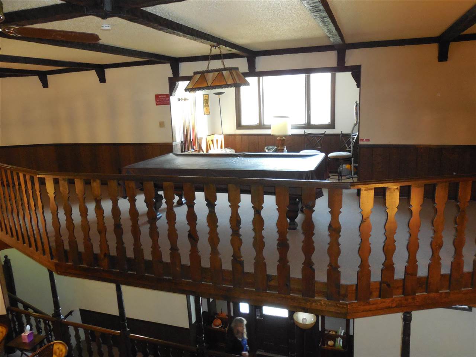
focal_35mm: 26
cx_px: 238
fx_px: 358
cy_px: 178
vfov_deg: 53.1
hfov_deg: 67.3
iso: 800
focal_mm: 4.6
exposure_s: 1/25
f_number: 3.5
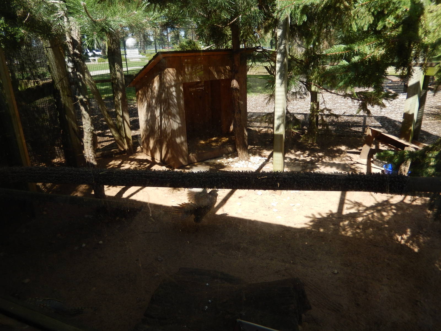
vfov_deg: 54.9
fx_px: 318
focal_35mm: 25
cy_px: 166
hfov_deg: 69.4
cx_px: 220
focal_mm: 4.5
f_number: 3.4
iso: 125
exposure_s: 1/400
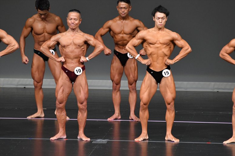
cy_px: 78
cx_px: 118
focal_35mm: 345
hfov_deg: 6.0
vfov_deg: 4.0
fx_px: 2251
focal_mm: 230
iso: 4000
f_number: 5.6
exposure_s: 1/400
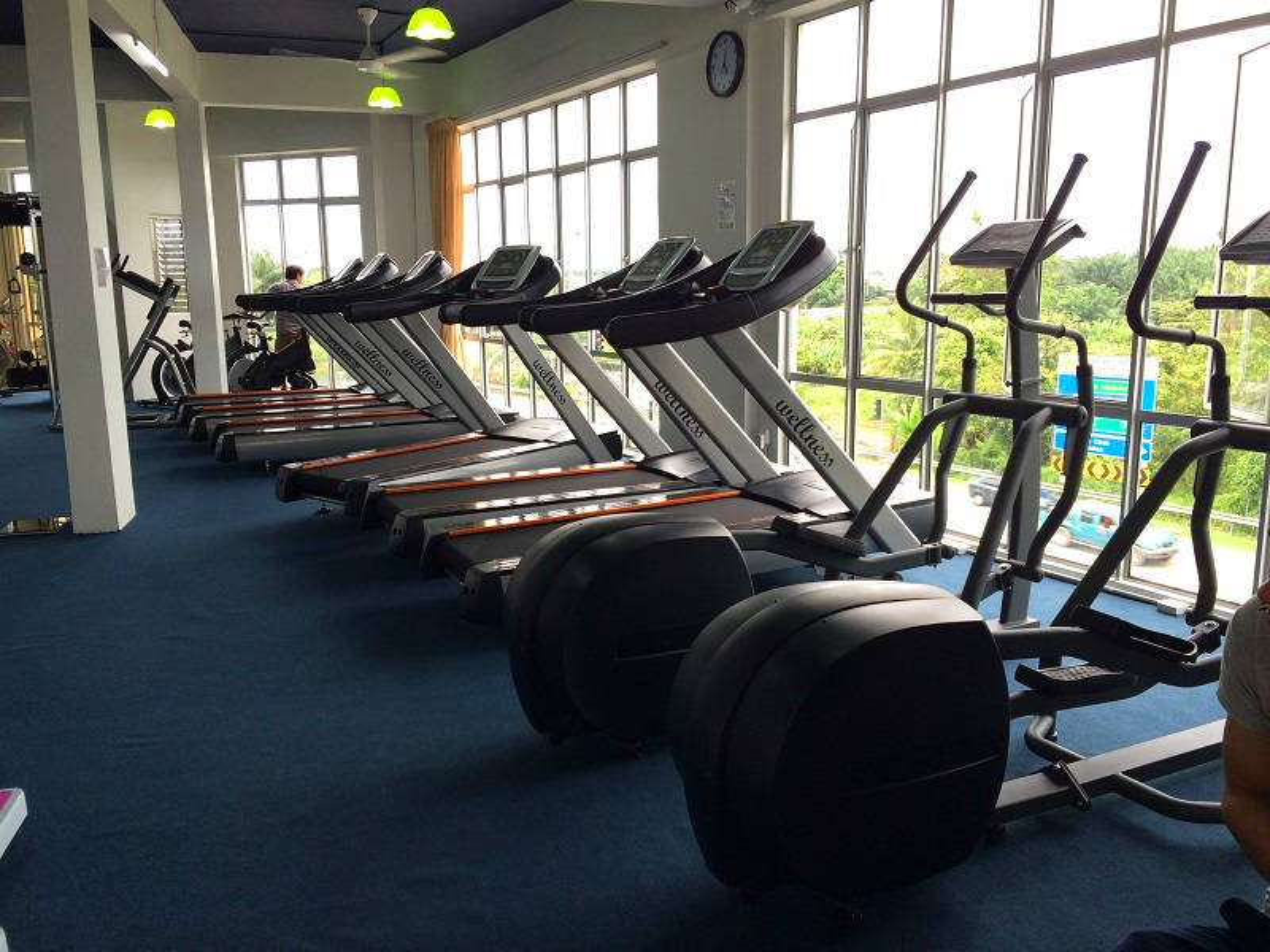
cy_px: 476
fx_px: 1064
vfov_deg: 48.2
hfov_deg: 61.7
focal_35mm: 29
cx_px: 635
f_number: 2.2
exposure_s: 1/60
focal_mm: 4.15
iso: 40
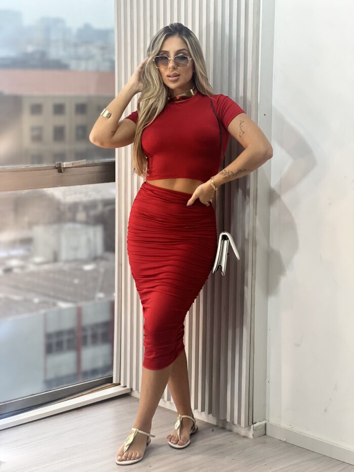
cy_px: 236
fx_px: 1050
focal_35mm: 77
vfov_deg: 25.3
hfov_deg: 19.1
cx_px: 177
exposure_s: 1/120
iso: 160
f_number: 2.8
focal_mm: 9
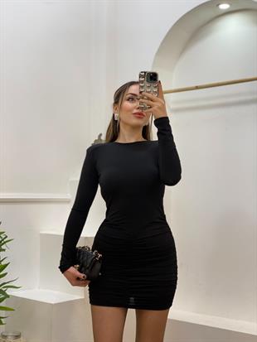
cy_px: 171
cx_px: 128
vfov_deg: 36.8
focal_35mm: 52
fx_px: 514
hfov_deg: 28.0
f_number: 2
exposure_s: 1/100
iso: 80
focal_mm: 6
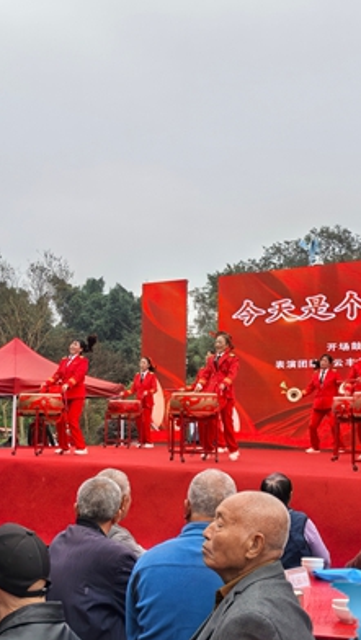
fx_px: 815
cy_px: 354
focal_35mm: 48
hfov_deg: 25.0
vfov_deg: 42.8
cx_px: 186
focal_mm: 5.52
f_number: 1.9
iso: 50
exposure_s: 1/812
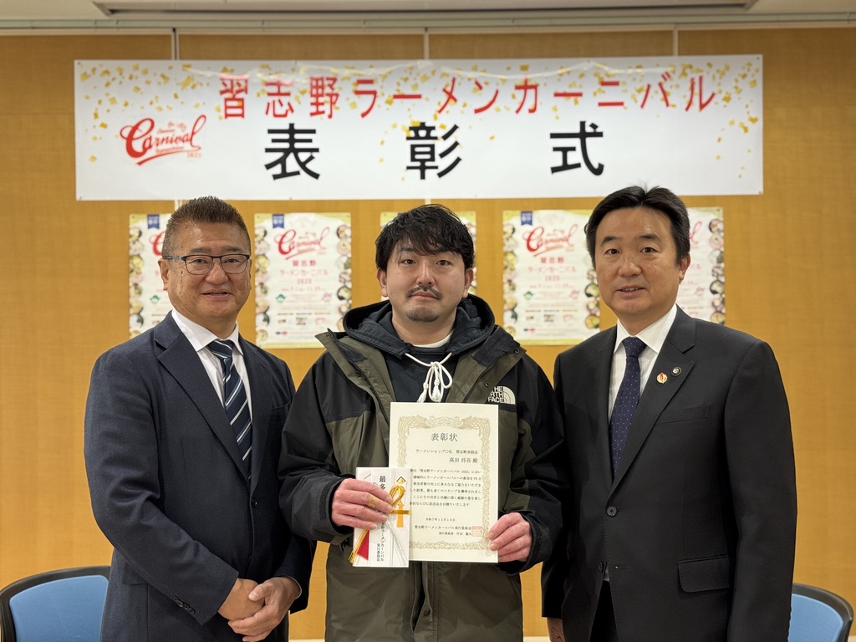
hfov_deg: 39.7
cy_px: 321
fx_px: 1187
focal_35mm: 48
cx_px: 428
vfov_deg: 30.3
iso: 100
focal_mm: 6.76
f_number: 1.78
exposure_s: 1/121
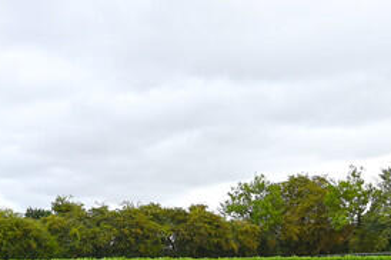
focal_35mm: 56
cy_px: 235
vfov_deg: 23.5
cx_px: 127
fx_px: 607
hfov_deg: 35.3
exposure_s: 1/125
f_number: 5.6
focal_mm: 15
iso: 100
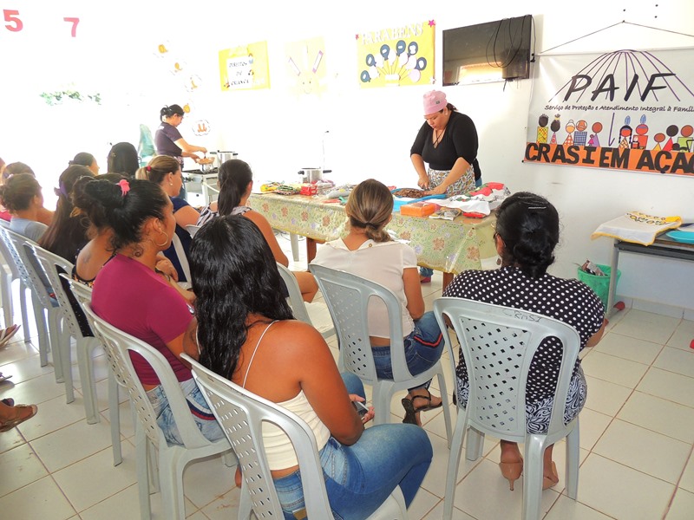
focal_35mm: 24
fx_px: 481
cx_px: 347
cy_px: 260
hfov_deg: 71.6
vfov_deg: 56.8
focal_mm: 4.3
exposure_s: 1/40
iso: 200
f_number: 3
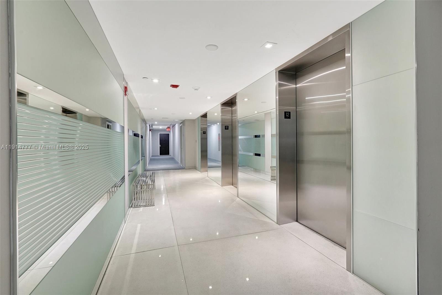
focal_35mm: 16
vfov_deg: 73.8
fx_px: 197
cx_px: 221
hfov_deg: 96.7
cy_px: 148
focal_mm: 16
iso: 640
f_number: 13
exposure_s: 1
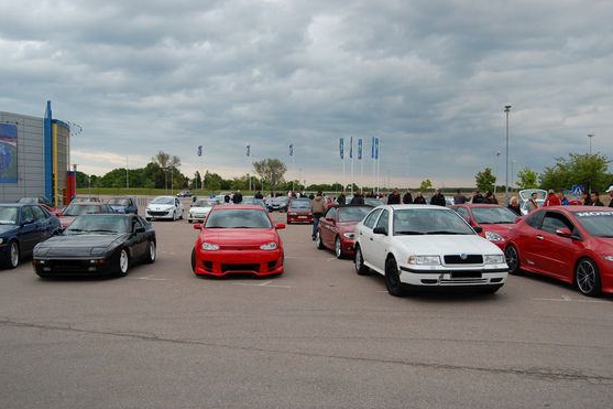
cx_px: 296
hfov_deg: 60.3
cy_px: 230
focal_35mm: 31
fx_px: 528
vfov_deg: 42.2
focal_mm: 18
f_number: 5.6
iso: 400
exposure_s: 1/125
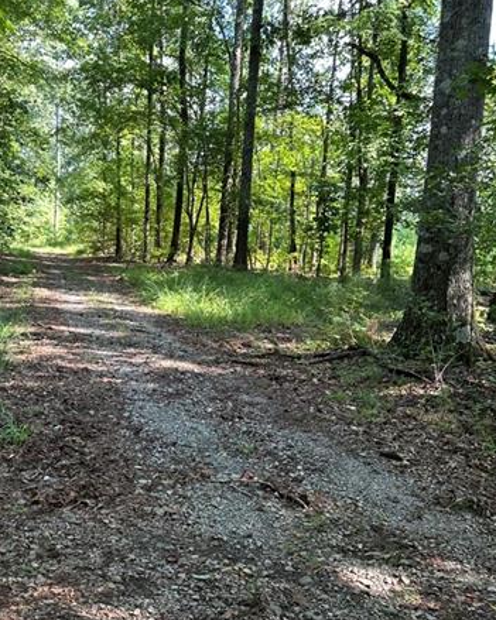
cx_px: 157
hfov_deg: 36.0
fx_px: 753
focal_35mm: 41
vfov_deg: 44.5
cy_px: 377
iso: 64
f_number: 1.78
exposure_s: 1/121
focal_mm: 6.86
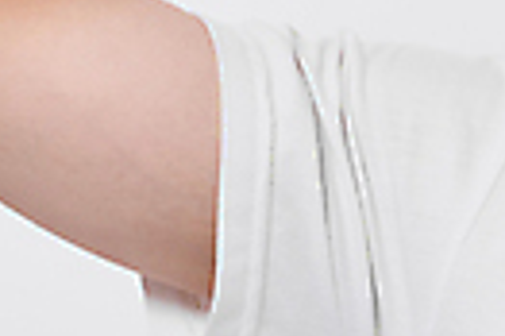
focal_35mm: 514
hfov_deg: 4.0
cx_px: 771
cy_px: -124
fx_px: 7201
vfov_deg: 2.7
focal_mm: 112
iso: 200
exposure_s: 1/160
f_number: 6.3
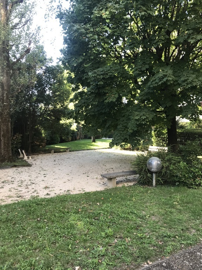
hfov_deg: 49.7
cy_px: 135
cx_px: 101
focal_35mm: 28
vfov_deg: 63.4
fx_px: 218
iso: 32
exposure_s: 1/100
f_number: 1.8
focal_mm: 3.99
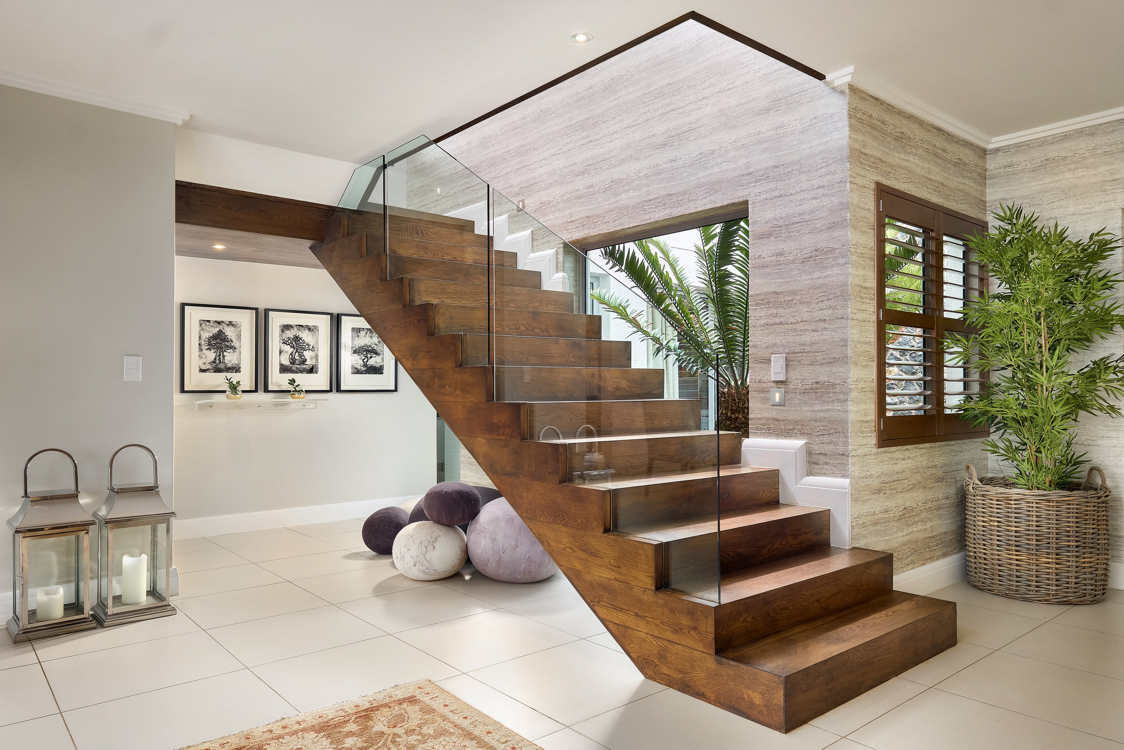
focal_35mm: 23
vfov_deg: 55.1
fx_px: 718
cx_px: 562
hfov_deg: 76.1
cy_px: 375
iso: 640
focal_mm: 15.1
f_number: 8
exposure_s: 1/80
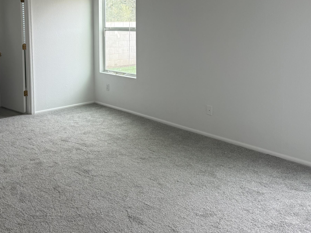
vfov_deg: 34.9
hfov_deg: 45.2
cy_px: 48
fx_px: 359
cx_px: 78
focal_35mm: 40
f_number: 1.78
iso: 80
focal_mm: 6.76
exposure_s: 1/121
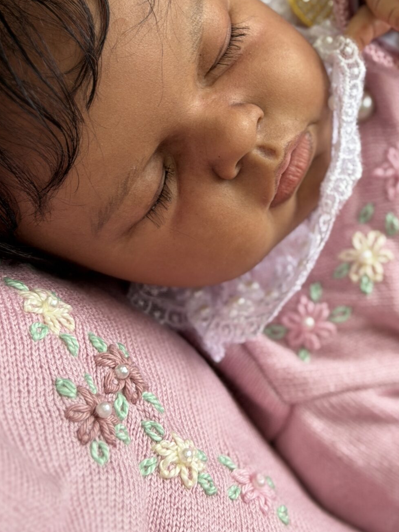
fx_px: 1445
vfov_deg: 20.7
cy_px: 140
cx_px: 378
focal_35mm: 94
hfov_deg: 15.5
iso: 100
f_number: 1.78
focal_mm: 6.76
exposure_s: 1/118
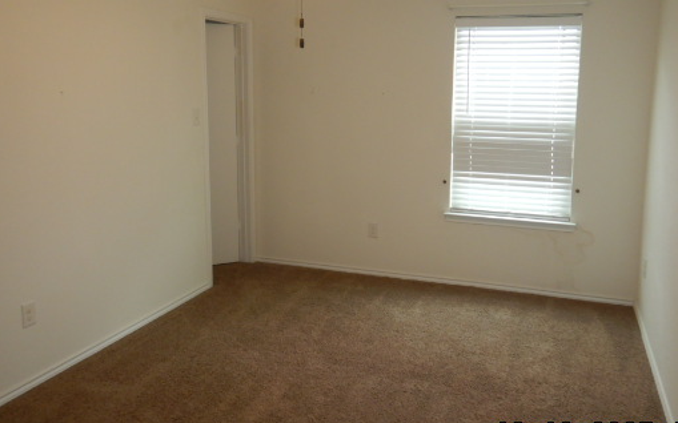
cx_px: 361
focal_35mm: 32
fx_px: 591
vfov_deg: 39.3
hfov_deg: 59.6
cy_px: 181
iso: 200
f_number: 2.8
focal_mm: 4.3
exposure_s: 1/30
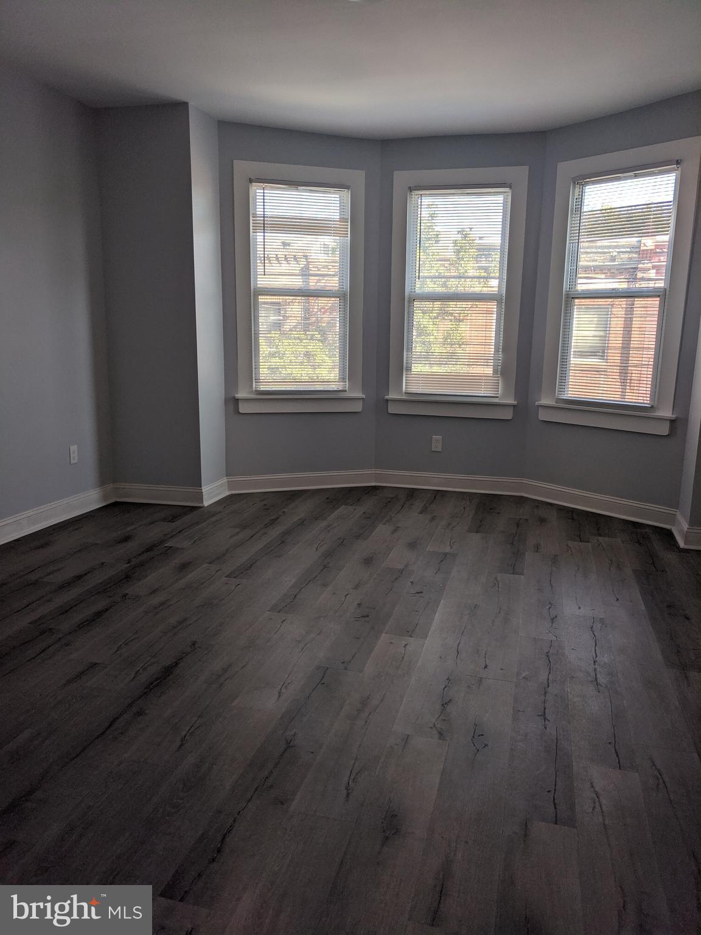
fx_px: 702
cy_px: 468
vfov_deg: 67.3
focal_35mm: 26
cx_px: 350
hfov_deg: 53.1
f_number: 2
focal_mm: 4.67
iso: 55
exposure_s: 1/207
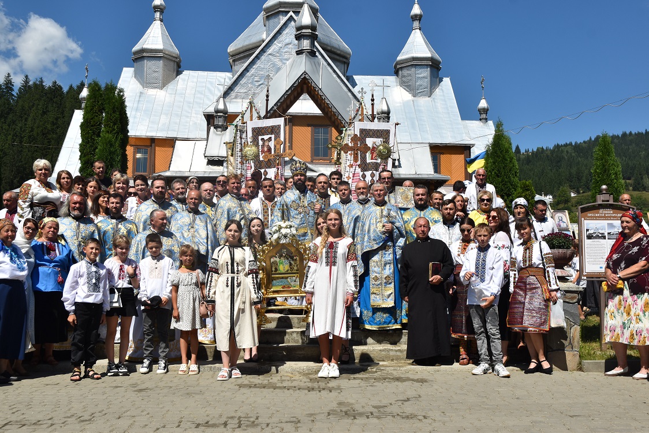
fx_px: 676
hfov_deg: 51.3
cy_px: 216
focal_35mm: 38
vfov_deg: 35.5
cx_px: 324
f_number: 9
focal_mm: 25
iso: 100
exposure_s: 1/320
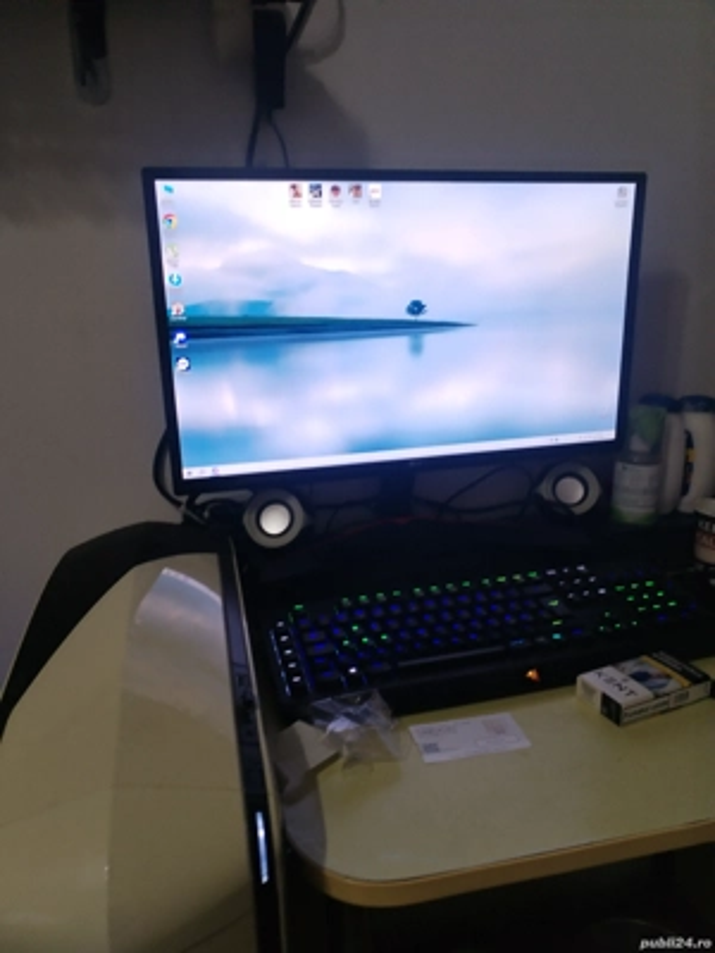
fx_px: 716
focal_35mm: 26
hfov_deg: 53.1
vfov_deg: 67.3
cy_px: 476
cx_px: 358
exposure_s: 1/30
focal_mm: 4.75
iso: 265
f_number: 1.8
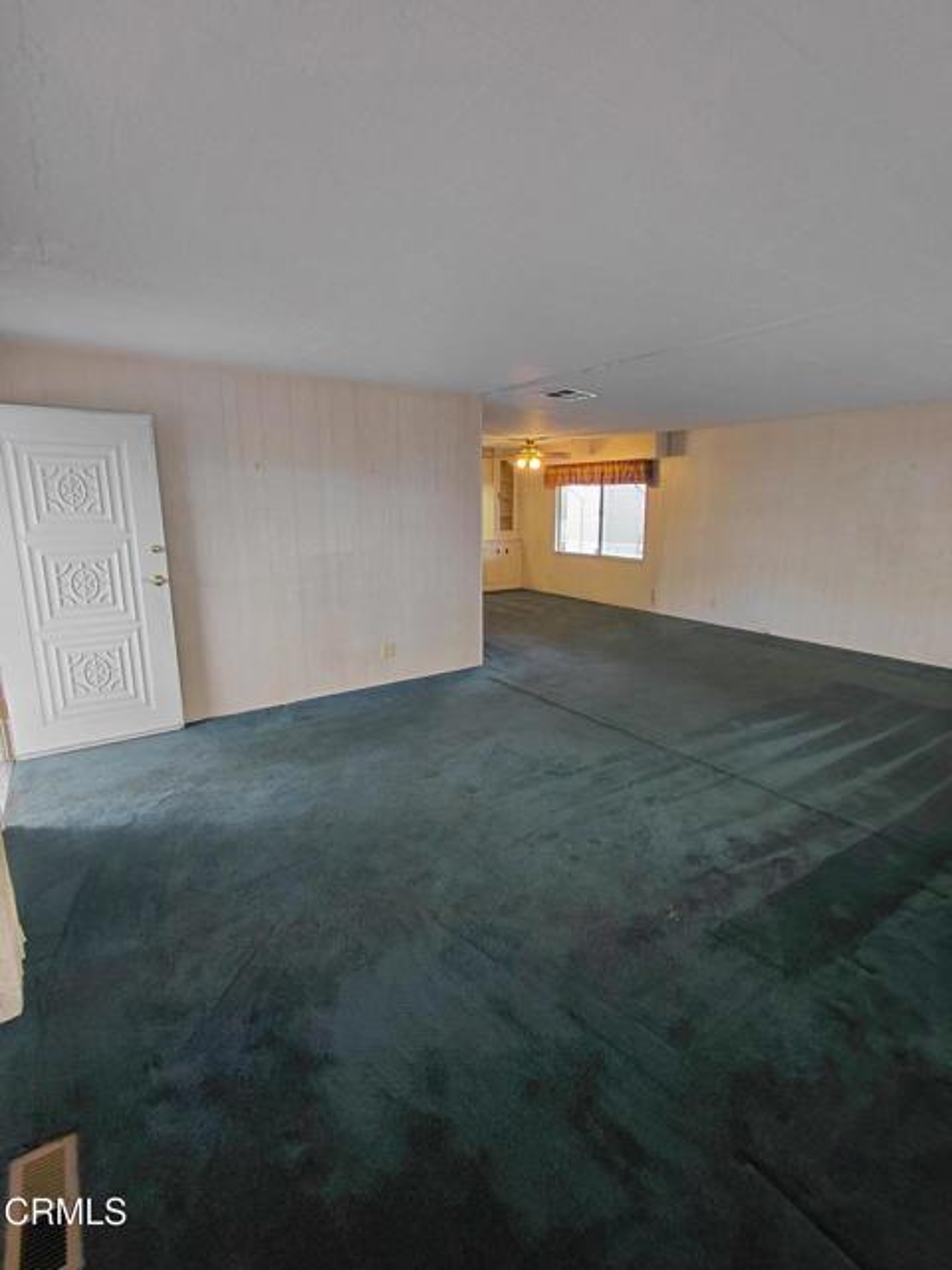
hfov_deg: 78.1
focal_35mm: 16
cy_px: 635
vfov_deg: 94.5
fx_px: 587
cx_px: 476
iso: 200
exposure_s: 1/60
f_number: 2.2
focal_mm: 1.64
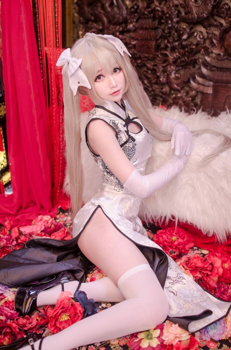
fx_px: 348
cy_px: 175
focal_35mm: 36
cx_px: 116
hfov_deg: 36.7
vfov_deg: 53.2
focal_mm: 24
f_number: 1.4
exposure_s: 1/100
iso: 400
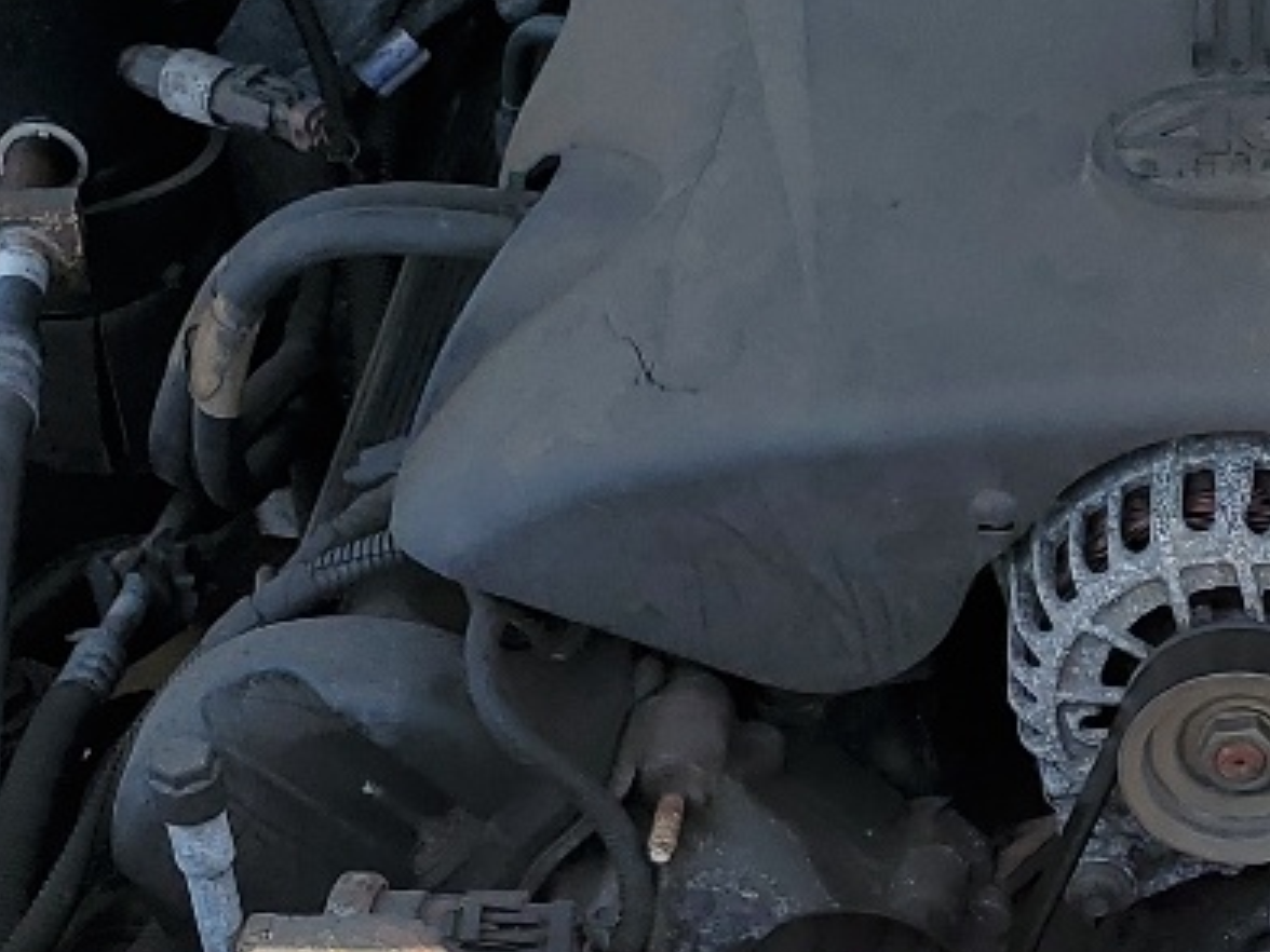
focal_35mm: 106
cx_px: 1432
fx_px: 3889
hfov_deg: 17.8
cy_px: 716
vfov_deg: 13.9
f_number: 1.5
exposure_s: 1/1429
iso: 50
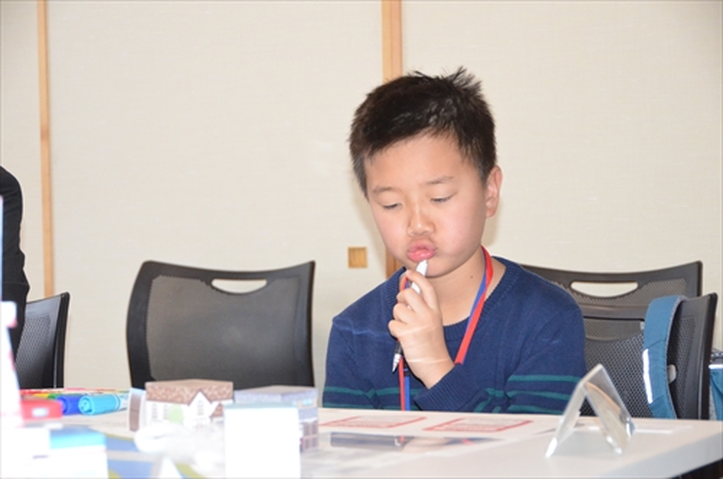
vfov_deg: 14.0
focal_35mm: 98
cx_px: 362
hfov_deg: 21.0
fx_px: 1954
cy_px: 240
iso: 3200
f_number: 5
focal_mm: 65
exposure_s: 1/250
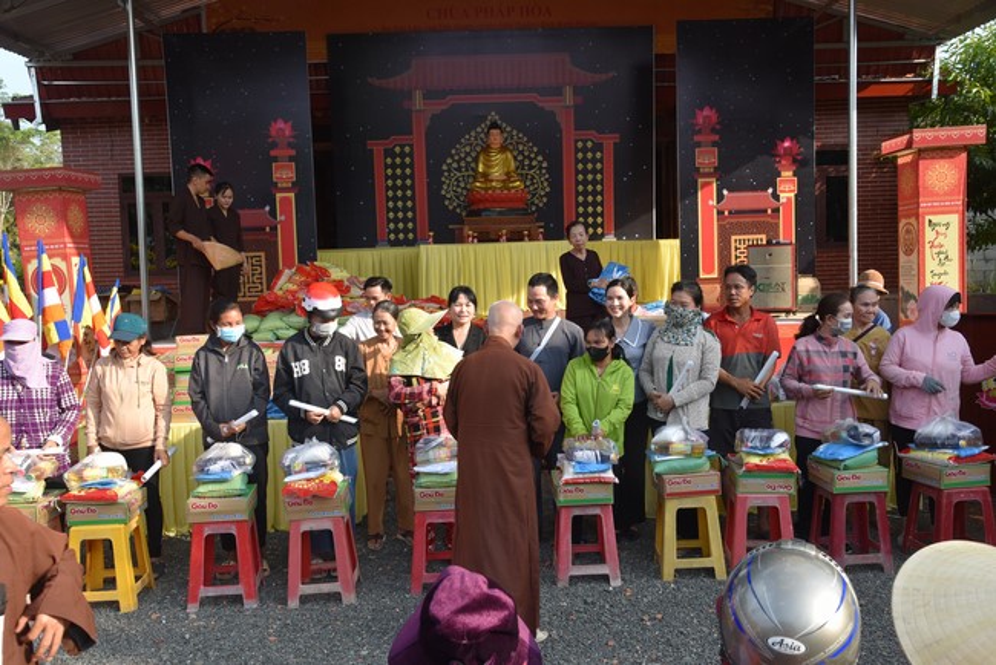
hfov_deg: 58.7
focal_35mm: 32
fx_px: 886
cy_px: 332
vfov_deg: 41.2
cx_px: 498
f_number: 8
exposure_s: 1/250
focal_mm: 32
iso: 400
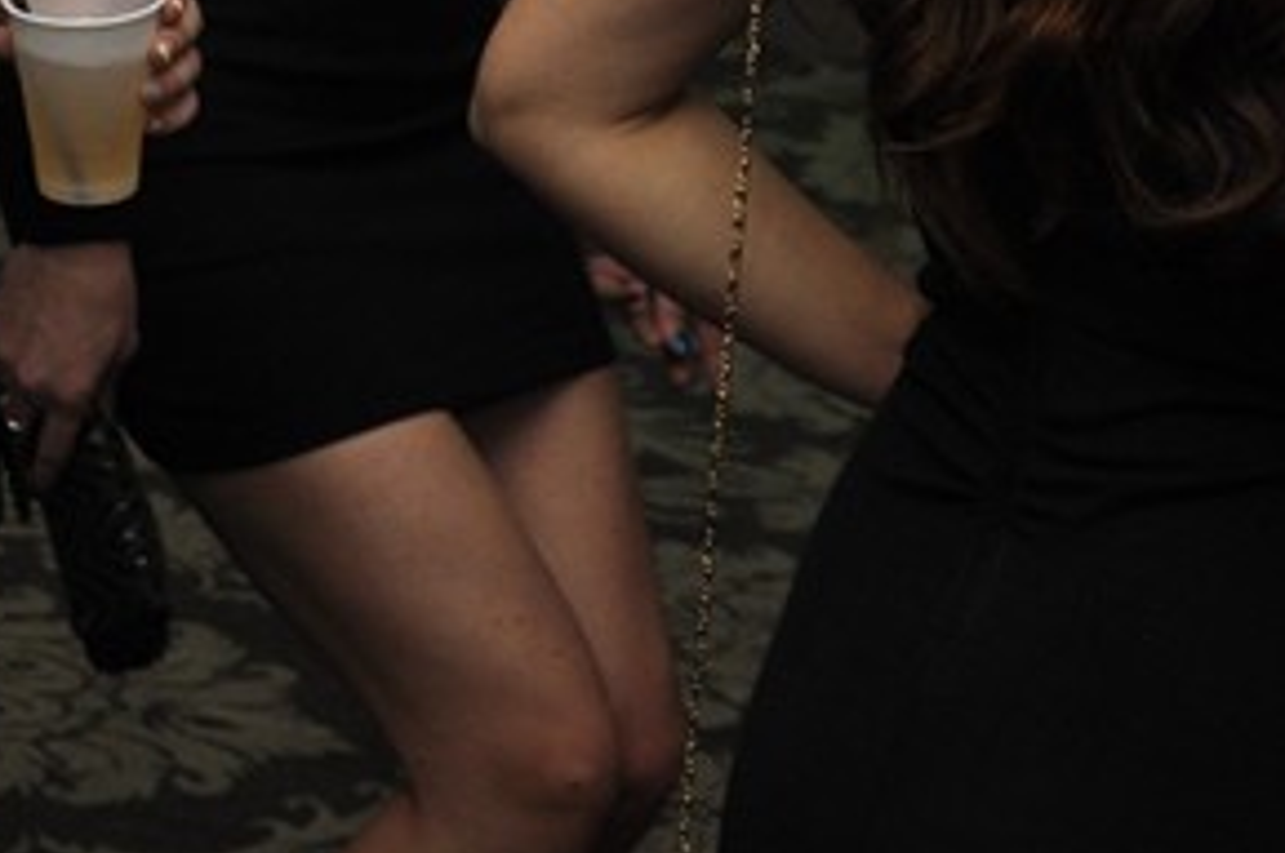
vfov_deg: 11.7
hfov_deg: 17.3
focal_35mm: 114
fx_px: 4065
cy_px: -195
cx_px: -191
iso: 400
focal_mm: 22
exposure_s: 1/60
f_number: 5
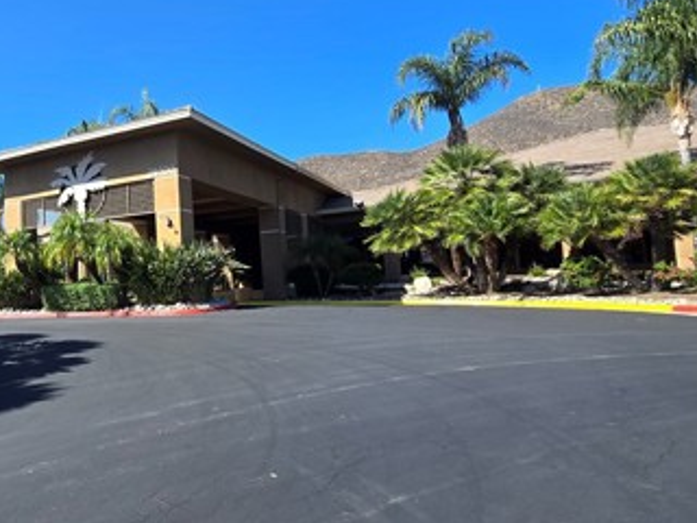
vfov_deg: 53.0
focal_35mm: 26
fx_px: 524
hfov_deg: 60.8
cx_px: 122
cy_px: 248
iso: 50
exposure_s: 1/1437
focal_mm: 2.2
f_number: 2.2
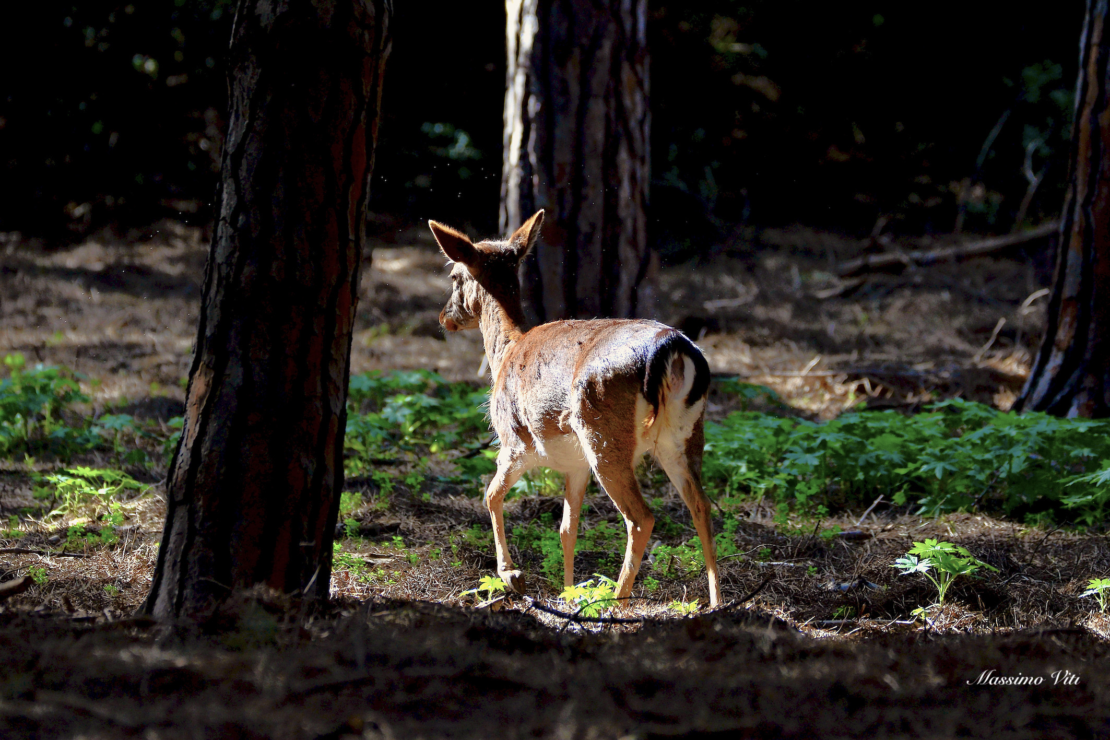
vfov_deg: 2.4
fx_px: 18035
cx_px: 555
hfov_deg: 3.5
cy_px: 370
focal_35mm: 585
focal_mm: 390
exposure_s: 1/800
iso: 800
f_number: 6.3
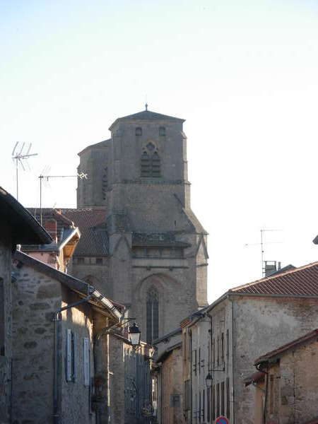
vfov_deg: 10.4
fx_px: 2327
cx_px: 159
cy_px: 212
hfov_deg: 7.8
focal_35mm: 190
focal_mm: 31.4
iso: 79
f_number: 5
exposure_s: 1/140
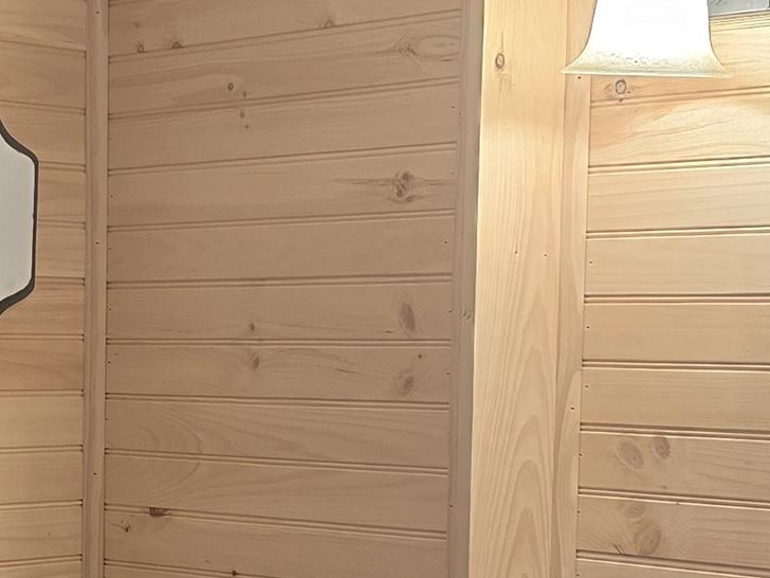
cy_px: 455
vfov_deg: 15.2
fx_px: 2158
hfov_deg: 20.1
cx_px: 204
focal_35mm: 97
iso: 160
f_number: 1.7
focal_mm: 6.3
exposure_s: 1/120
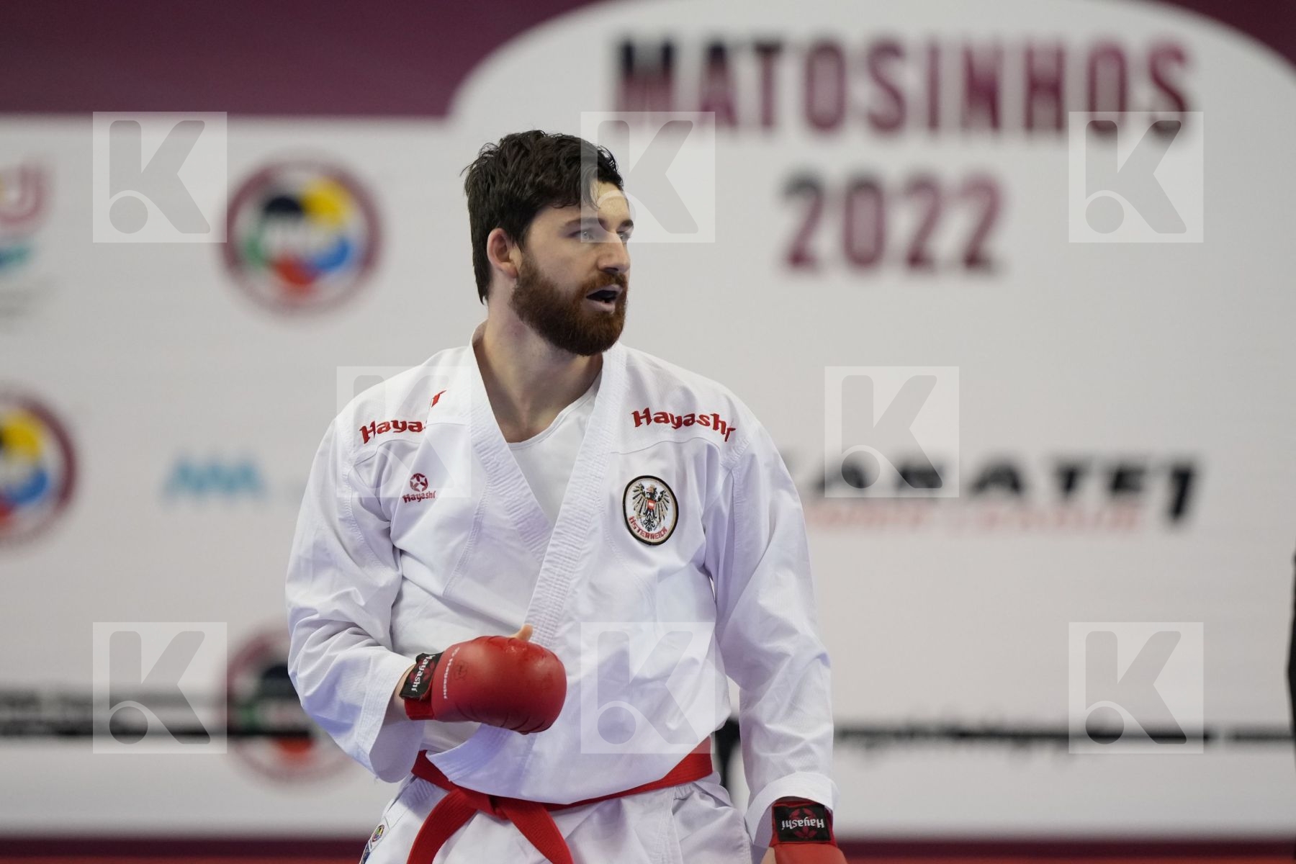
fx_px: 8891
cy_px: 432
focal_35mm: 247
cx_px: 648
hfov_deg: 8.3
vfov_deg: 5.6
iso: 2500
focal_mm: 165
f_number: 2.8
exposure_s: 1/1000
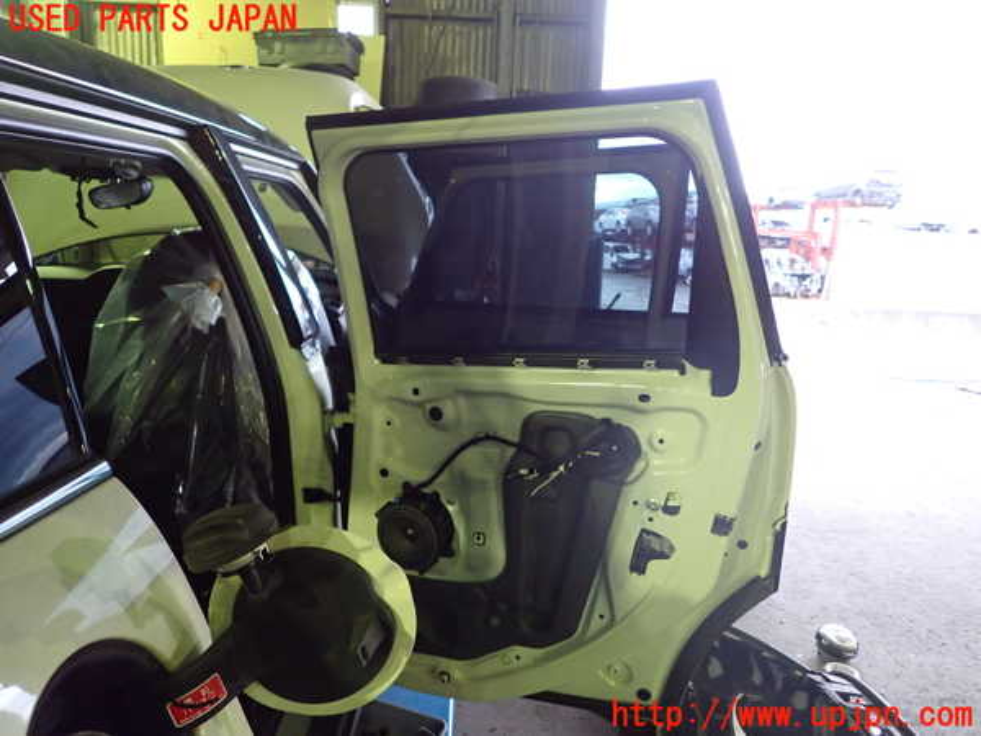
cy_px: 368
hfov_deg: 69.4
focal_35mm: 25
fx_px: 708
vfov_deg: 54.9
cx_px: 490
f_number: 2
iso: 640
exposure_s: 1/30
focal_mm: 4.5
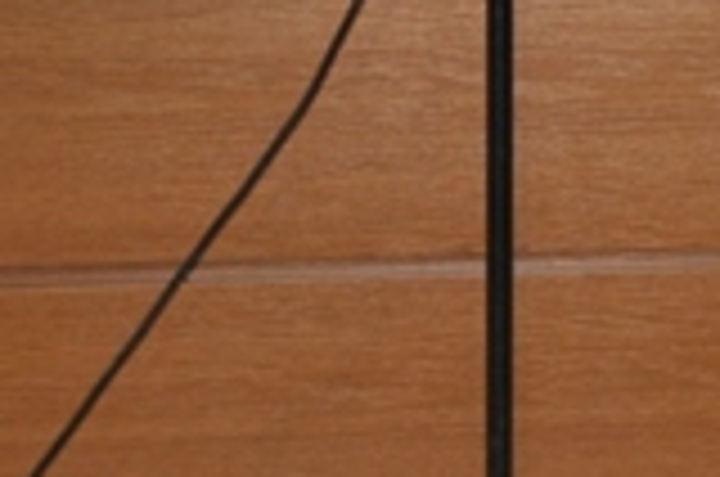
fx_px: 3832
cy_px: -425
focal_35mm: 192
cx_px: 922
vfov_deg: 6.9
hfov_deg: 10.5
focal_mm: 32
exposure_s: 1/60
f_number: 4.2
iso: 800
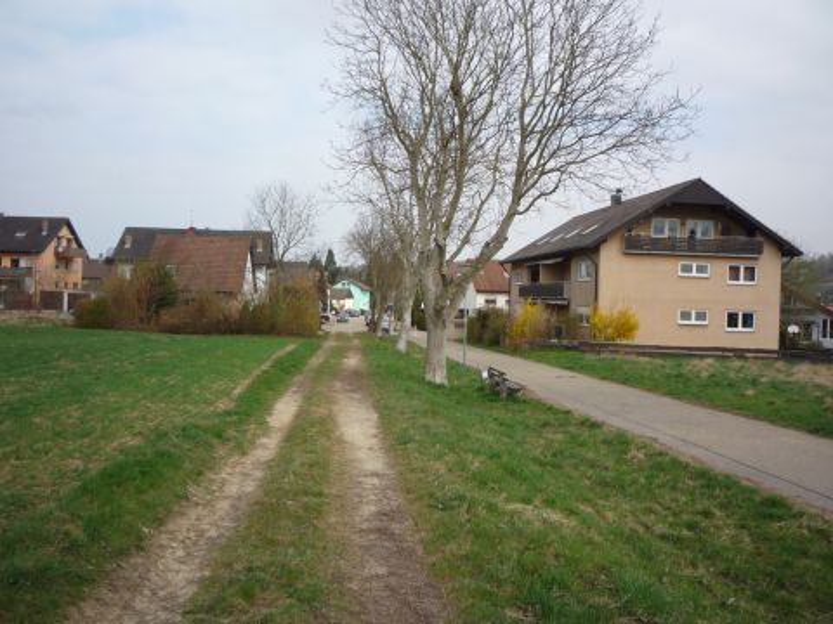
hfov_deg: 56.8
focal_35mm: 32
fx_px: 770
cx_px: 416
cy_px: 312
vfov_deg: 44.2
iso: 100
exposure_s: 1/400
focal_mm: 5.2
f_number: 4.5
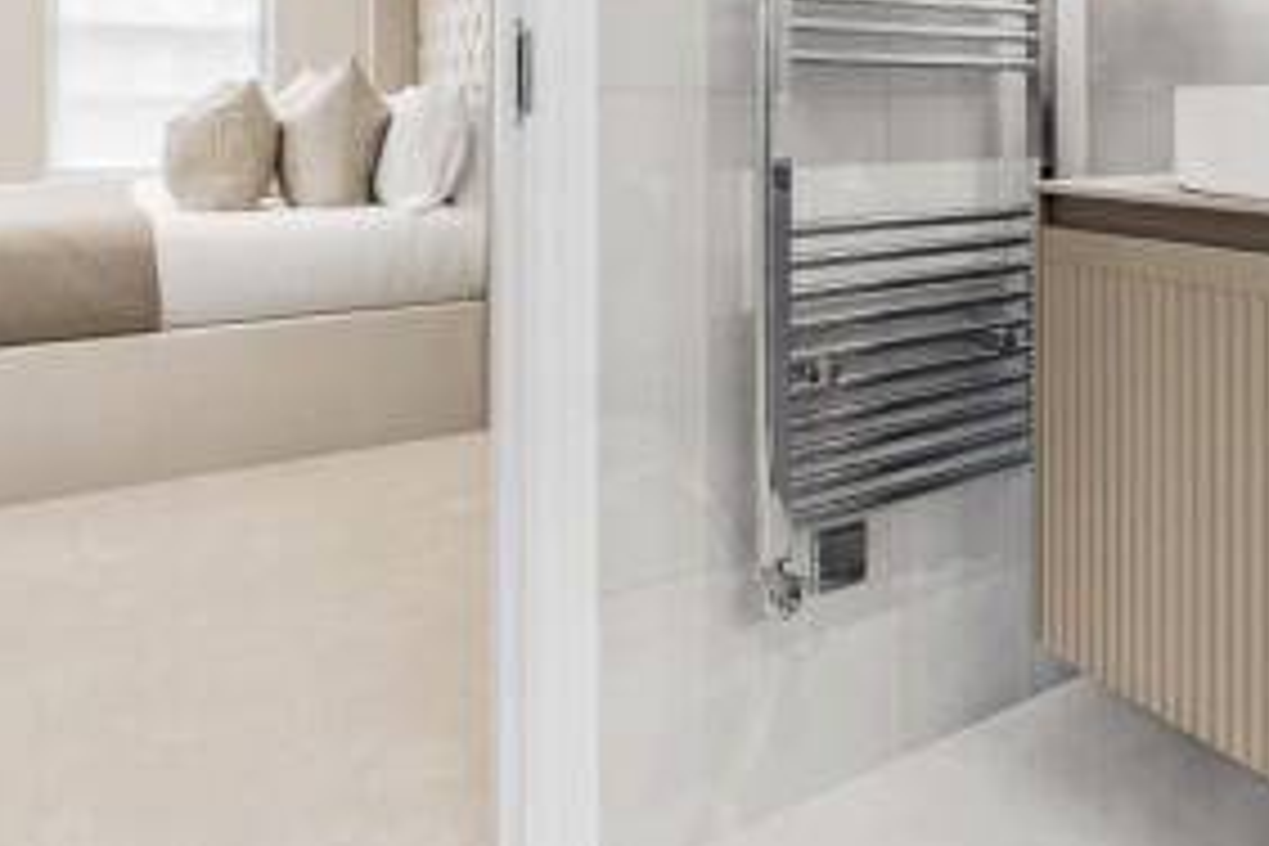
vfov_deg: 45.2
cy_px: 151
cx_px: 810
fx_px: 952
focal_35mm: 27
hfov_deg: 66.2
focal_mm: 16
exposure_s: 1/100
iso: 50
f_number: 4
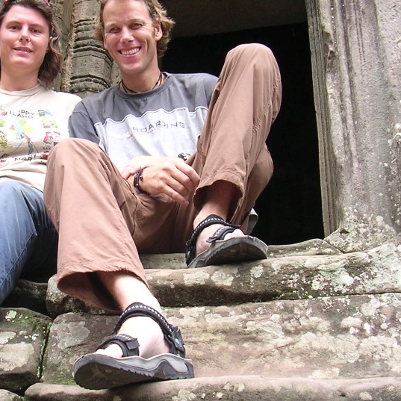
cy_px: 175
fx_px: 839
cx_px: 117
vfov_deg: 26.9
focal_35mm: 64
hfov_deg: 26.6
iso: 100
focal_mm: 5.8
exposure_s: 1/128
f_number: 2.8
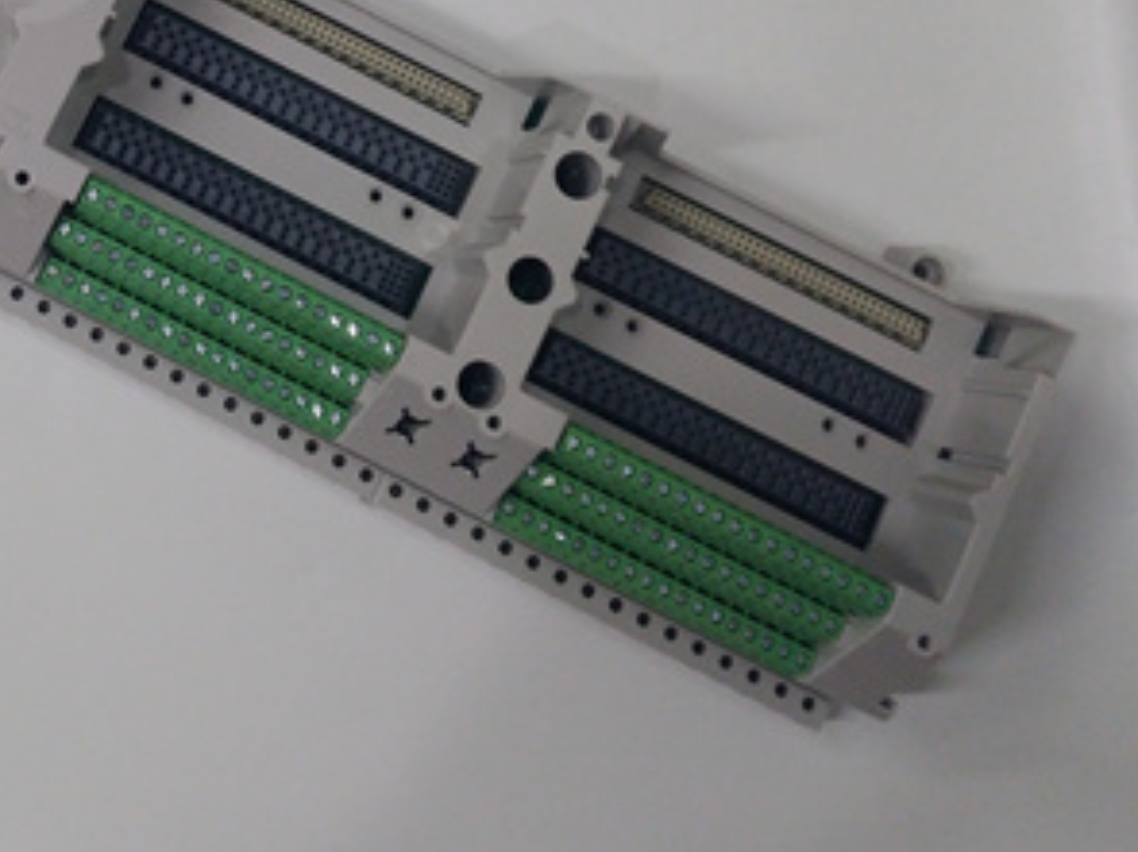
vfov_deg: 25.3
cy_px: 4
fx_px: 1807
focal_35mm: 55
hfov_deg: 32.8
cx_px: 66
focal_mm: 3.79
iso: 172
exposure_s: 1/33
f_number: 2
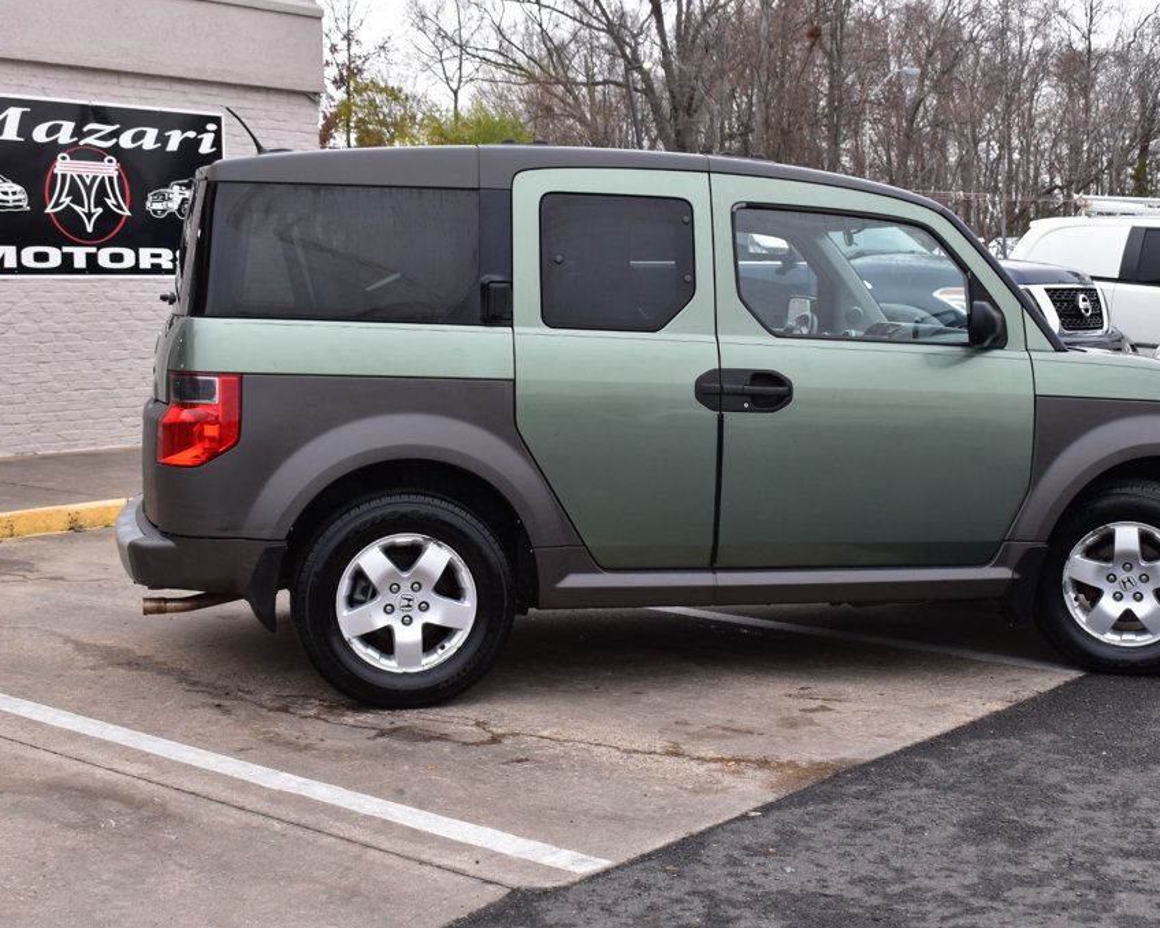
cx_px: 602
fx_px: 1751
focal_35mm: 51
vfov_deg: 29.7
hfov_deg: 36.7
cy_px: 463
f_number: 8
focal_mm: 30
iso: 400
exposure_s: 1/60
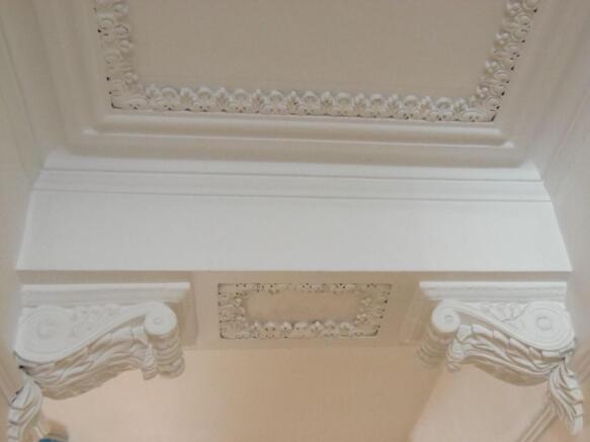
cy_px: 221
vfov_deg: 34.3
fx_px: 716
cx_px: 295
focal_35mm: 42
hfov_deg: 44.8
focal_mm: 7.8
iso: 400
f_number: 3.6
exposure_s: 1/60
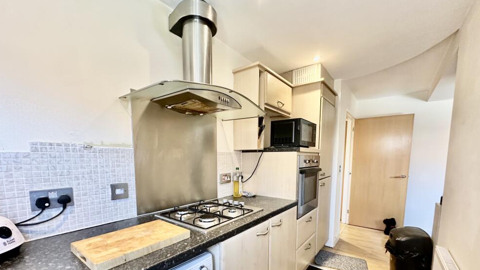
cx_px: 241
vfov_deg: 65.4
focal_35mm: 16
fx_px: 204
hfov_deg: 99.4
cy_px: 179
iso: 200
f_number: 2.2
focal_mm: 2.22
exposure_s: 1/50
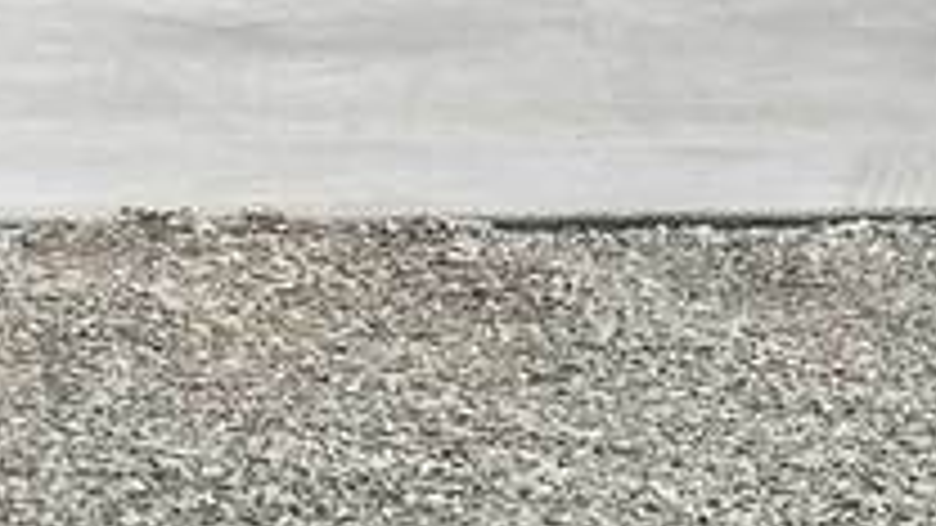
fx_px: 7992
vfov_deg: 3.7
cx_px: 1260
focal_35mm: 322
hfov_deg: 6.6
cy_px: -908
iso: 80
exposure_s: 1/3876
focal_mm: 6.86
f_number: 1.78
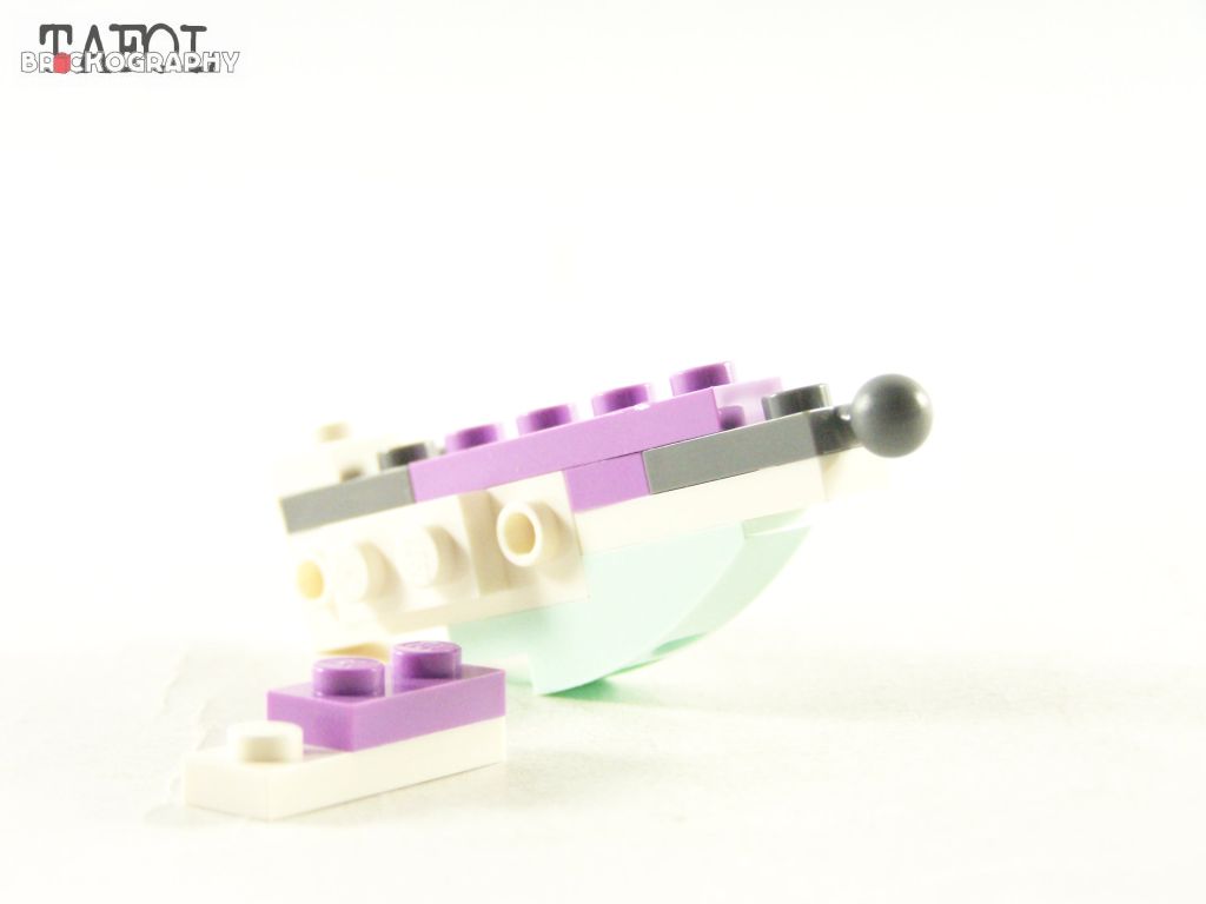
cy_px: 452
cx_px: 603
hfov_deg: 23.8
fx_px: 2857
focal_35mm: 82
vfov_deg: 18.0
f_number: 3.2
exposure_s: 1/60
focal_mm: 13.7
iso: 400
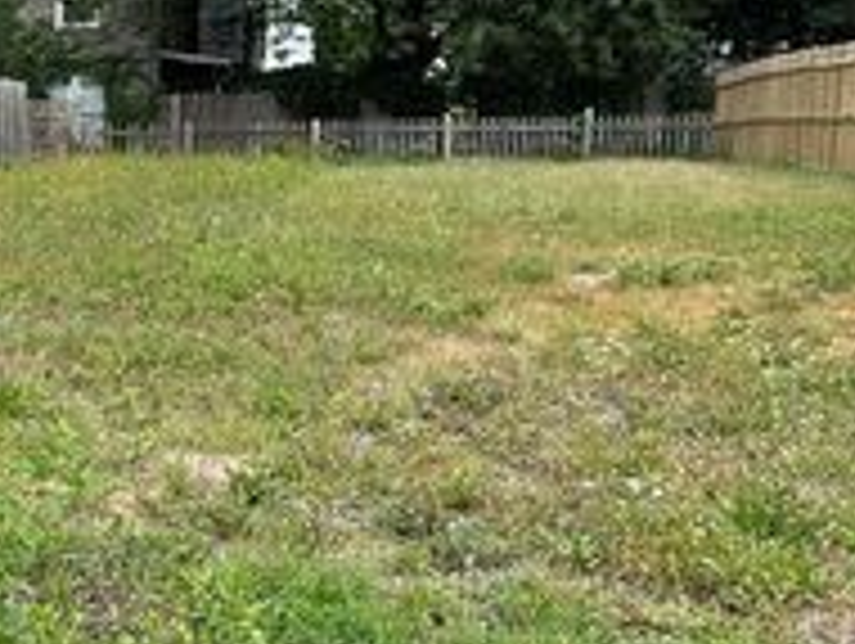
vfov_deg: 23.3
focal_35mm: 63
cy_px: 295
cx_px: -248
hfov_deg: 26.3
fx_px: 1558
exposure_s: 1/2110
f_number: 1.78
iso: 80
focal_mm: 6.86
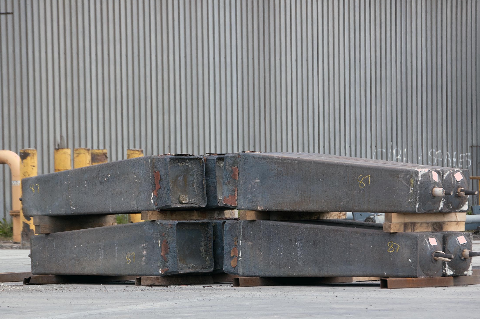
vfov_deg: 5.9
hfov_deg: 8.9
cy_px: 213
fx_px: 3077
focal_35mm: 231
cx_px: 217
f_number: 5.6
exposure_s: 1/500
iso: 400
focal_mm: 112
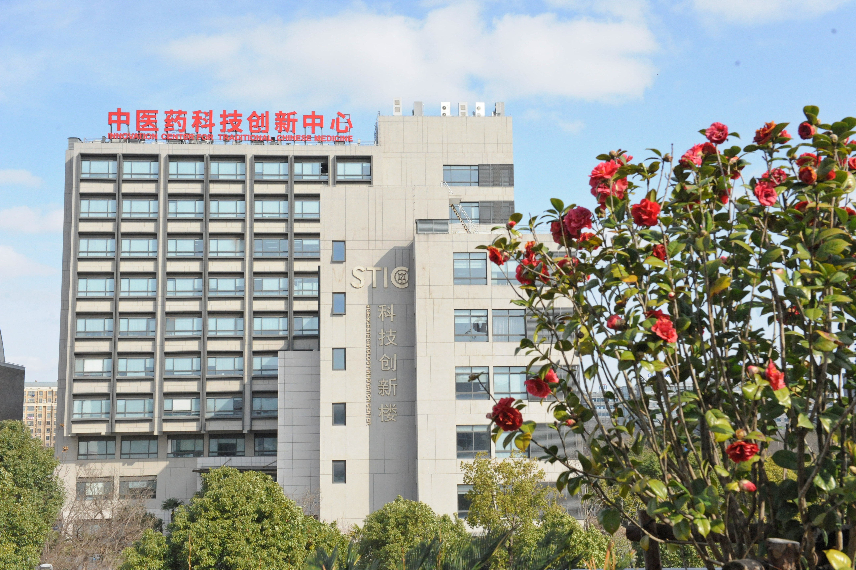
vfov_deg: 28.0
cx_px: 428
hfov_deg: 41.1
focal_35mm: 48
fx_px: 1141
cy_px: 285
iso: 4000
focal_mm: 48
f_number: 13
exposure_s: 1/2500
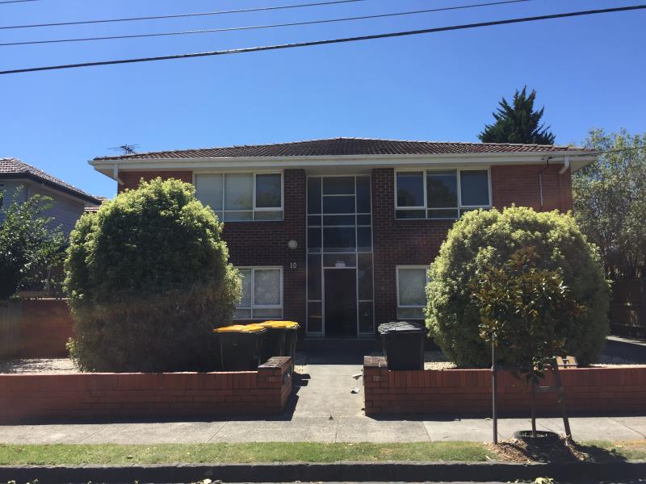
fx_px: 541
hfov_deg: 61.7
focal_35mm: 29
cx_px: 323
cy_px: 242
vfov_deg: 48.2
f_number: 2.2
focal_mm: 4.15
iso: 32
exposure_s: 1/1364
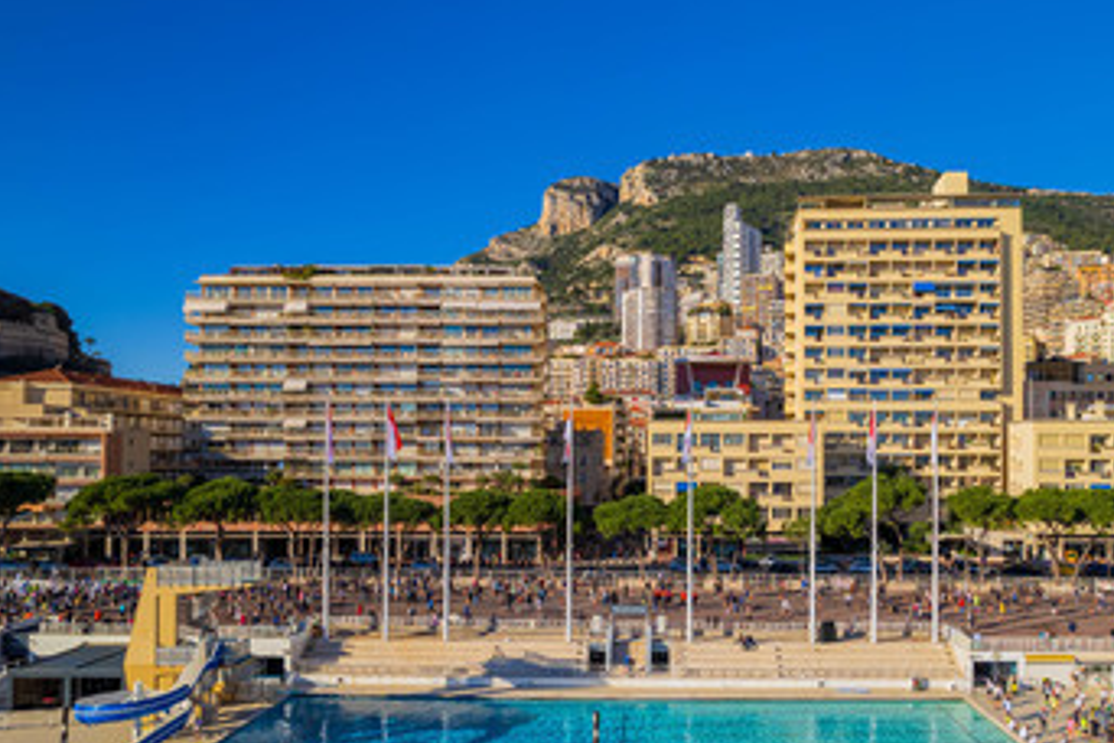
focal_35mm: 27
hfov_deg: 66.9
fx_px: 835
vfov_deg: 47.8
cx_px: 648
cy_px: 430
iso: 100
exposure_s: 1/60
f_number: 2.8
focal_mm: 8.4
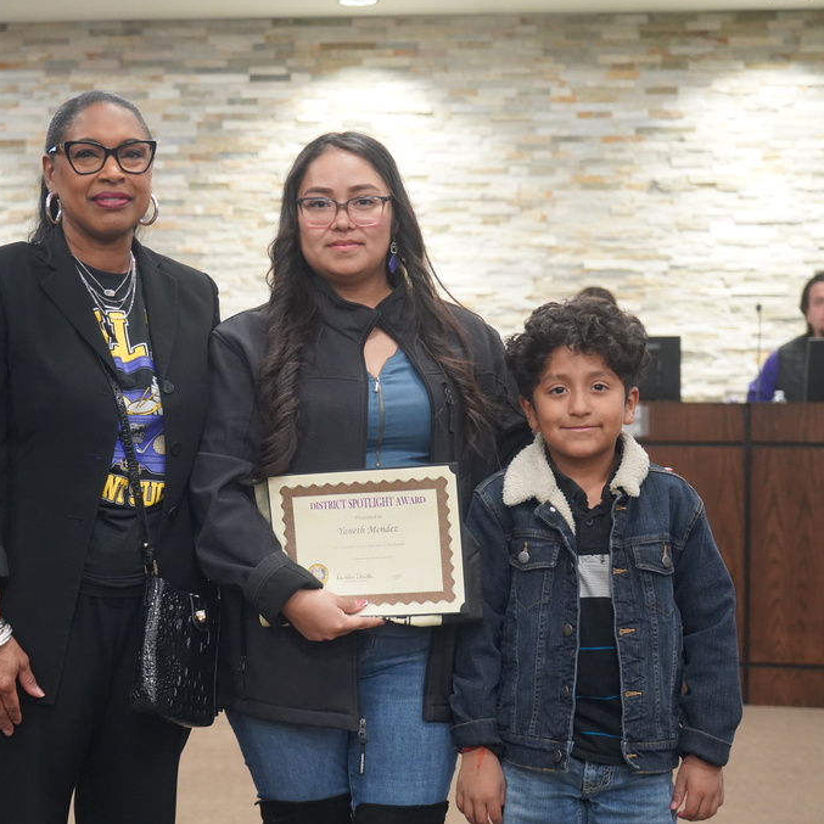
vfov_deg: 24.0
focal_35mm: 72
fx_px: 1939
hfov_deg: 23.9
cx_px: 269
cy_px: 410
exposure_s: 1/160
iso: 4000
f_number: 4
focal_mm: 56
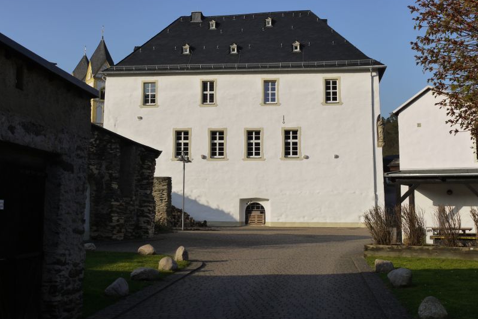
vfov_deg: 28.1
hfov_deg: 41.1
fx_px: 638
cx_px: 239
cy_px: 143
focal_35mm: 48
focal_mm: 23
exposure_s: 1/400
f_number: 9
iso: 160
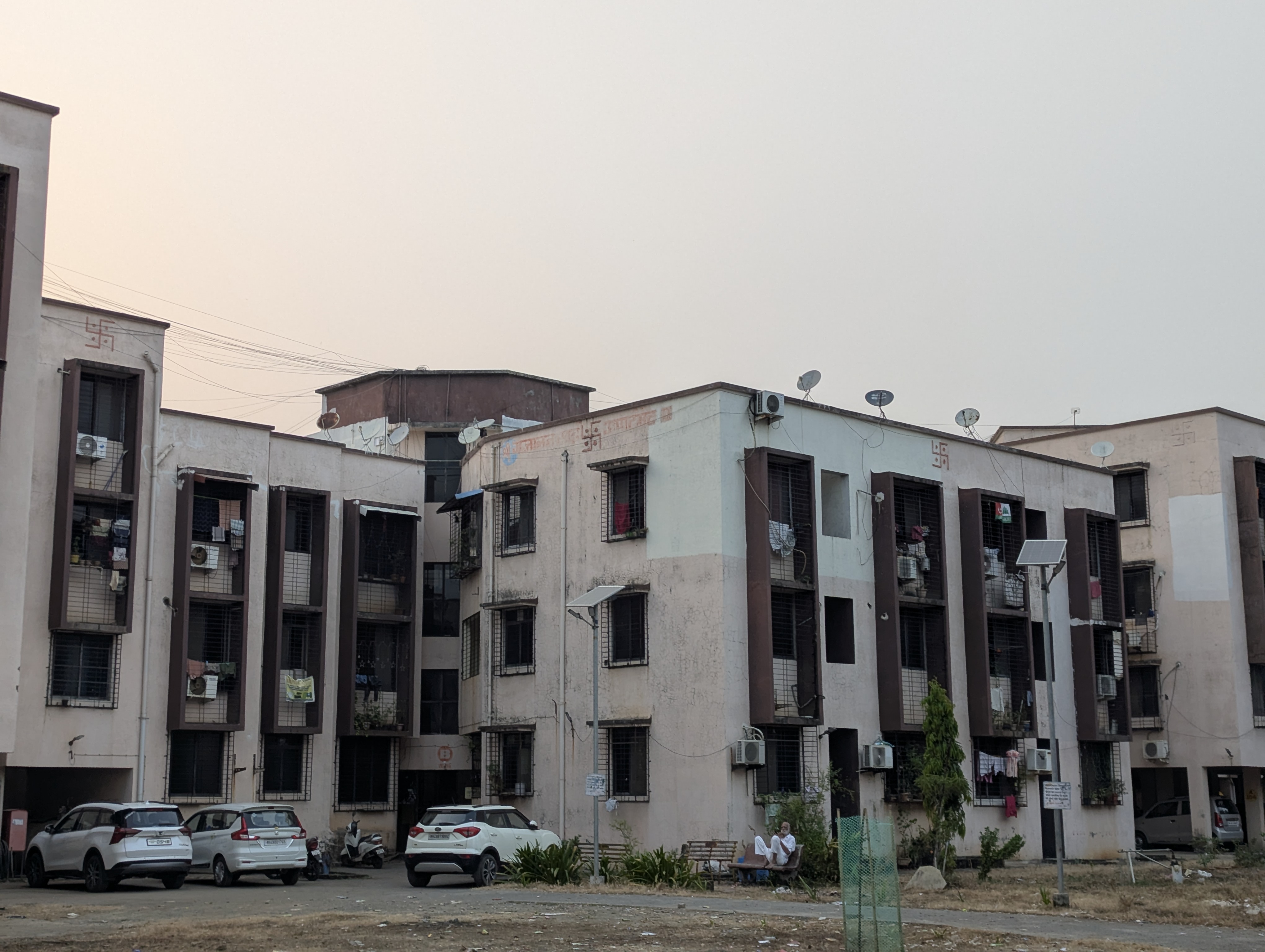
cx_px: 632
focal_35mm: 48
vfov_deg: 30.3
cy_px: 476
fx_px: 1757
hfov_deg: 39.6
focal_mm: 6.81
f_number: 1.85
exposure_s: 1/146
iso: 45
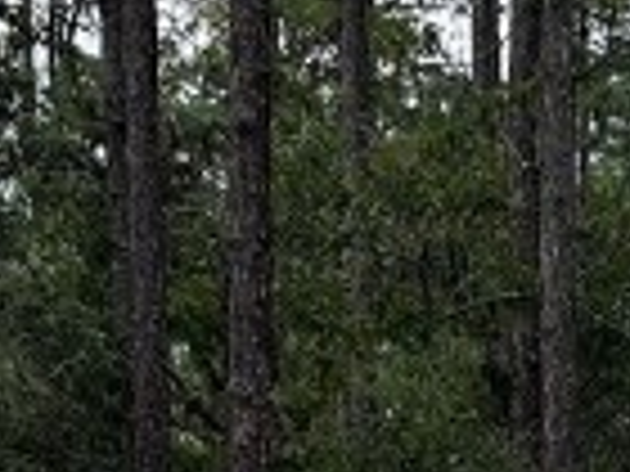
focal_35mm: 190
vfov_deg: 7.7
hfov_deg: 10.4
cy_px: 620
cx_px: 540
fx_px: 3458
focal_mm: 5.7
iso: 50
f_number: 1.5
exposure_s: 1/1934
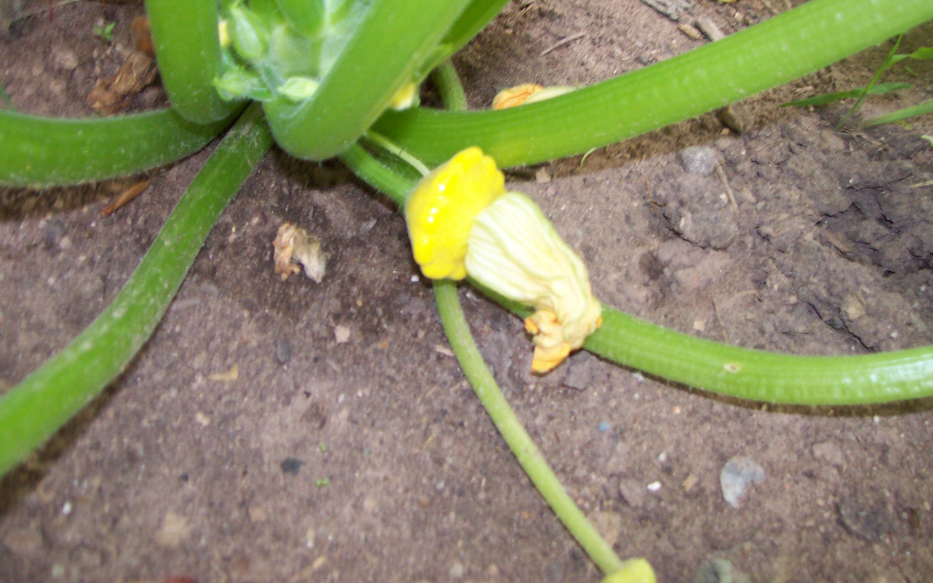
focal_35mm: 39
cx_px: 466
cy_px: 255
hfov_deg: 50.4
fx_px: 992
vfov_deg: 32.7
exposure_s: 1/64
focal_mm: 6
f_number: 2.7
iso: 80
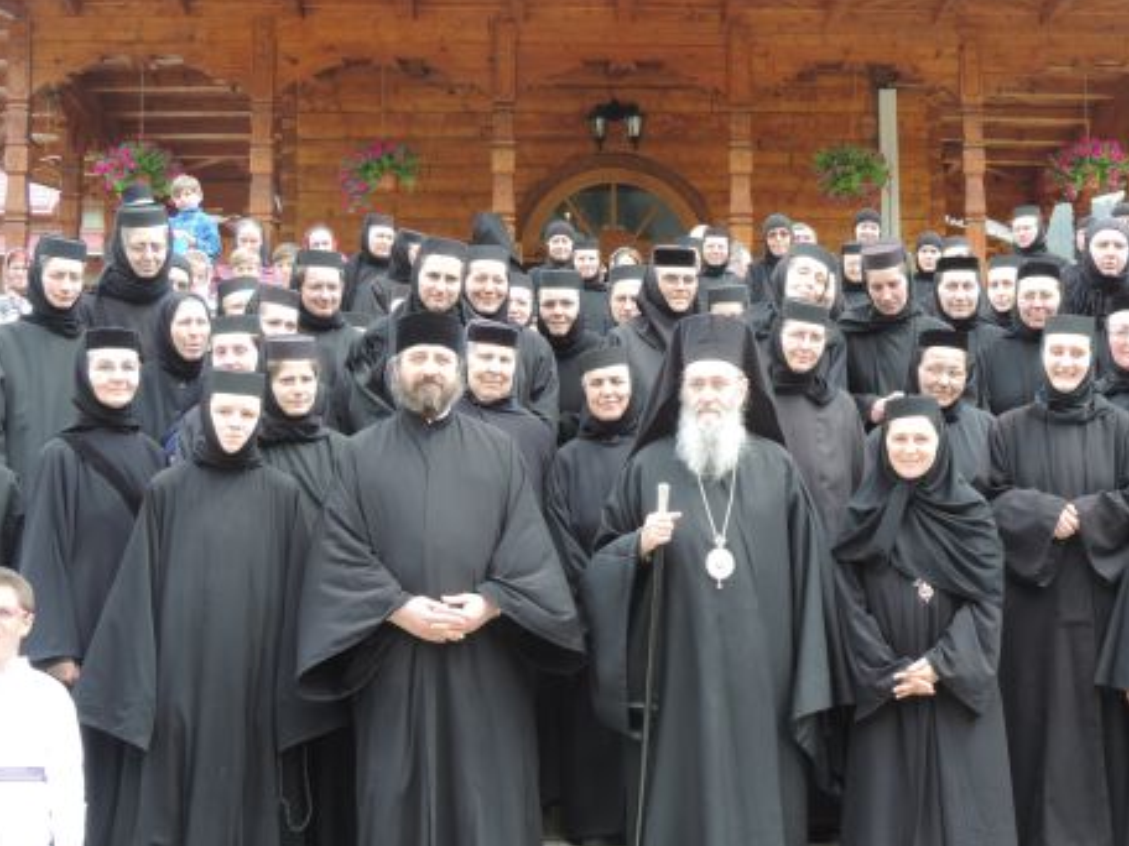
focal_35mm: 66
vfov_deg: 22.3
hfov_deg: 29.2
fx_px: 2153
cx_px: 738
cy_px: 450
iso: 80
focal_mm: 8.3
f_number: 3.5
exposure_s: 1/80
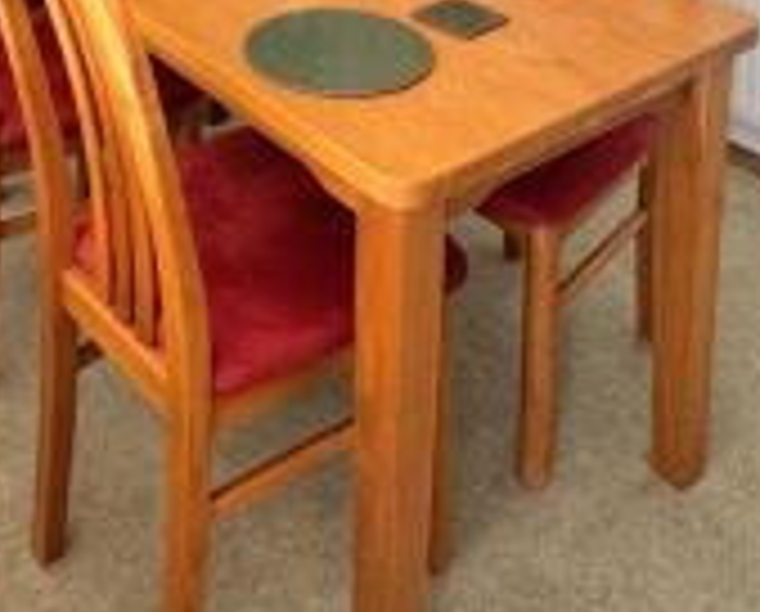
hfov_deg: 38.8
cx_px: 232
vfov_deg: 25.0
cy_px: -295
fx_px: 1060
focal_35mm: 47
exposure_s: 1/99
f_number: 2.2
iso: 100
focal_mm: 2.22
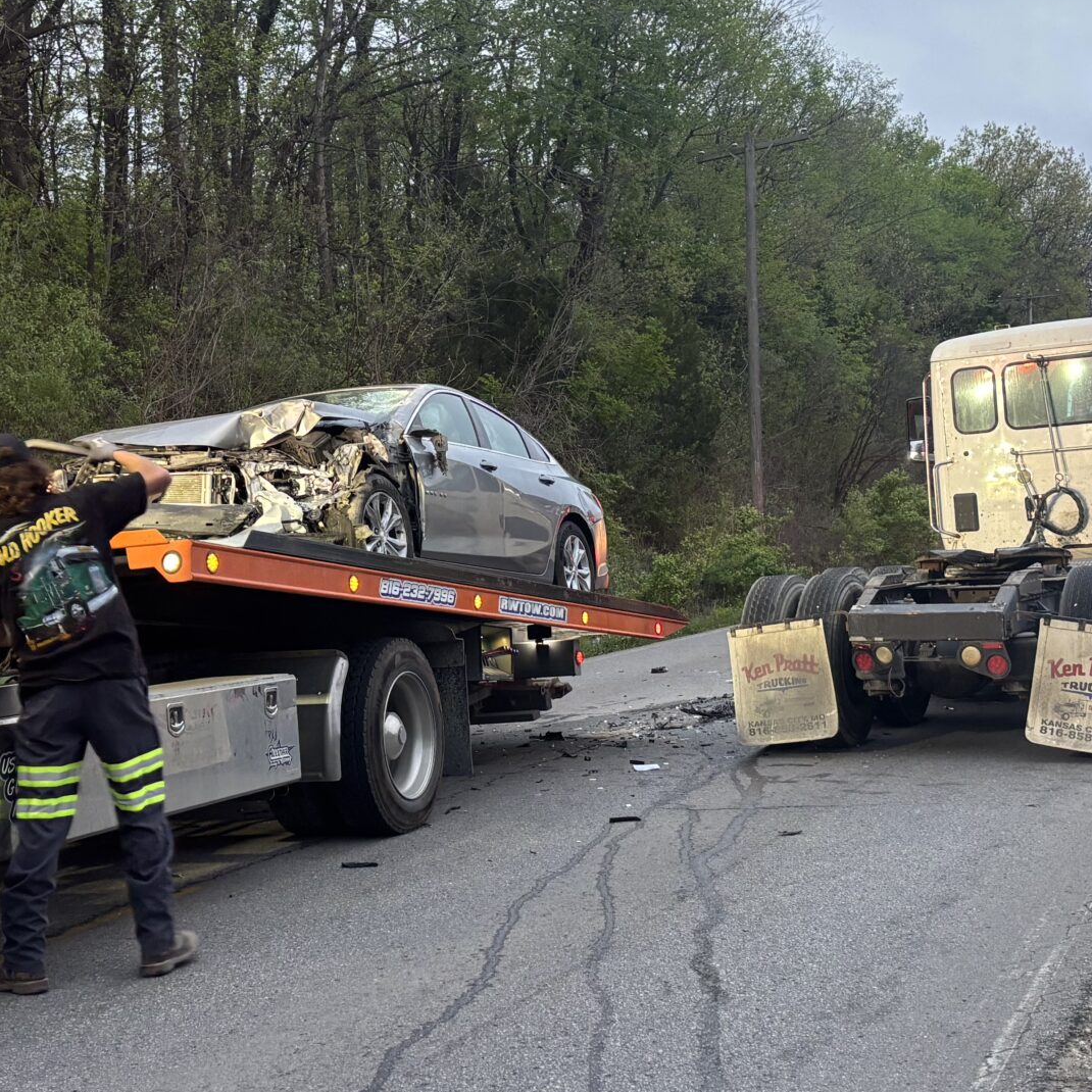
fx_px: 1963
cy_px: 511
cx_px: 489
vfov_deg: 31.1
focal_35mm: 55
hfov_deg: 31.1
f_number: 1.6
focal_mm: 5.96
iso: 125
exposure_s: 1/60
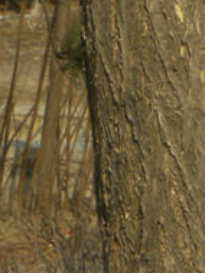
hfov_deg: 3.3
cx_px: 204
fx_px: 3549
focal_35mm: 450
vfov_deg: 4.3
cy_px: -416
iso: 64
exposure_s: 1/200
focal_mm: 15.1
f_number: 8
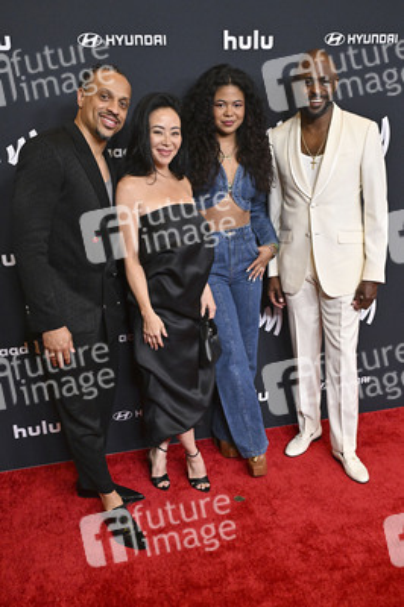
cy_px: 304
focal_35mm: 31
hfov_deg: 42.3
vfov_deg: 60.3
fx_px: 523
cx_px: 202
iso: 4000
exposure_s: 1/250
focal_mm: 31
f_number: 5.6
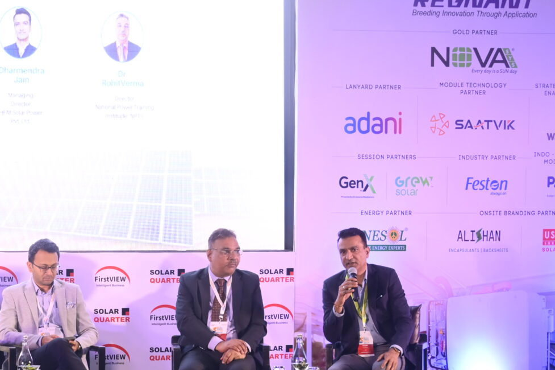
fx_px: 1695
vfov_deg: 12.4
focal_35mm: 110
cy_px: 322
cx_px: 86
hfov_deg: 18.4
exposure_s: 1/160
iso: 1000
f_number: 4
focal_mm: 42
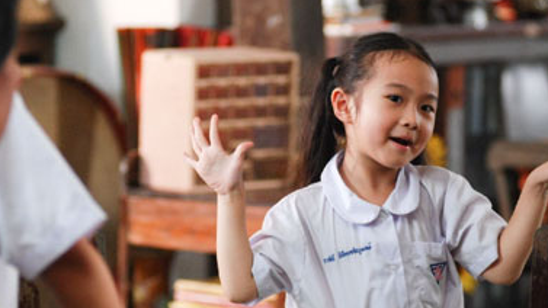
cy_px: 192
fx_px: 3269
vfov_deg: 5.4
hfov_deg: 9.6
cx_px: 313
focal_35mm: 225
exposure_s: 1/125
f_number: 2.8
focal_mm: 120
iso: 800
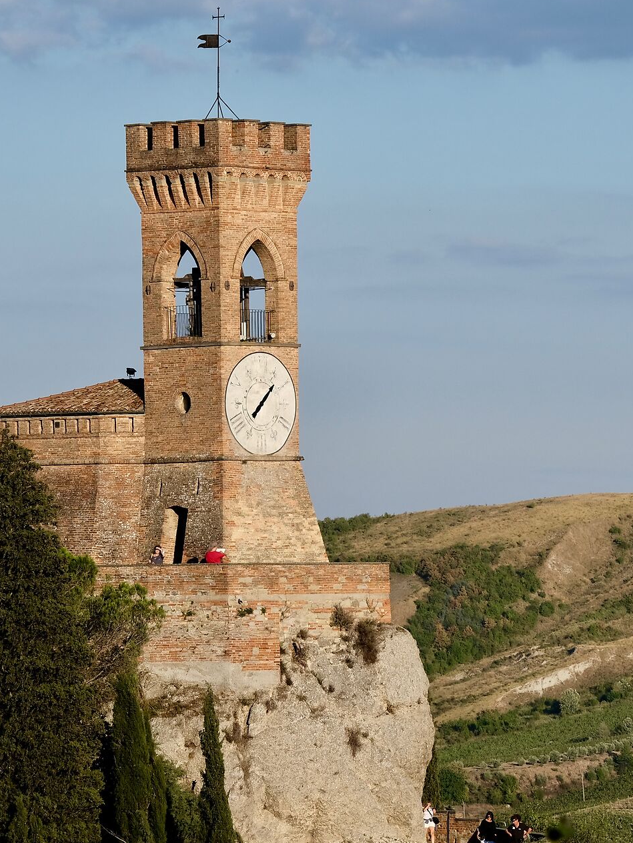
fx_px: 6046
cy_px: 471
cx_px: 551
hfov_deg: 6.0
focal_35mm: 248
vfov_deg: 8.0
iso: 400
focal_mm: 90.4
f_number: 9
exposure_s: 1/480
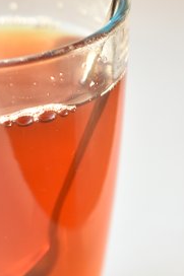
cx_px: -17
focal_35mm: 135
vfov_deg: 15.1
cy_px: 198
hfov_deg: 10.0
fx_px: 1036
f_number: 3.5
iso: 100
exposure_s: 1/80
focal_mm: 40
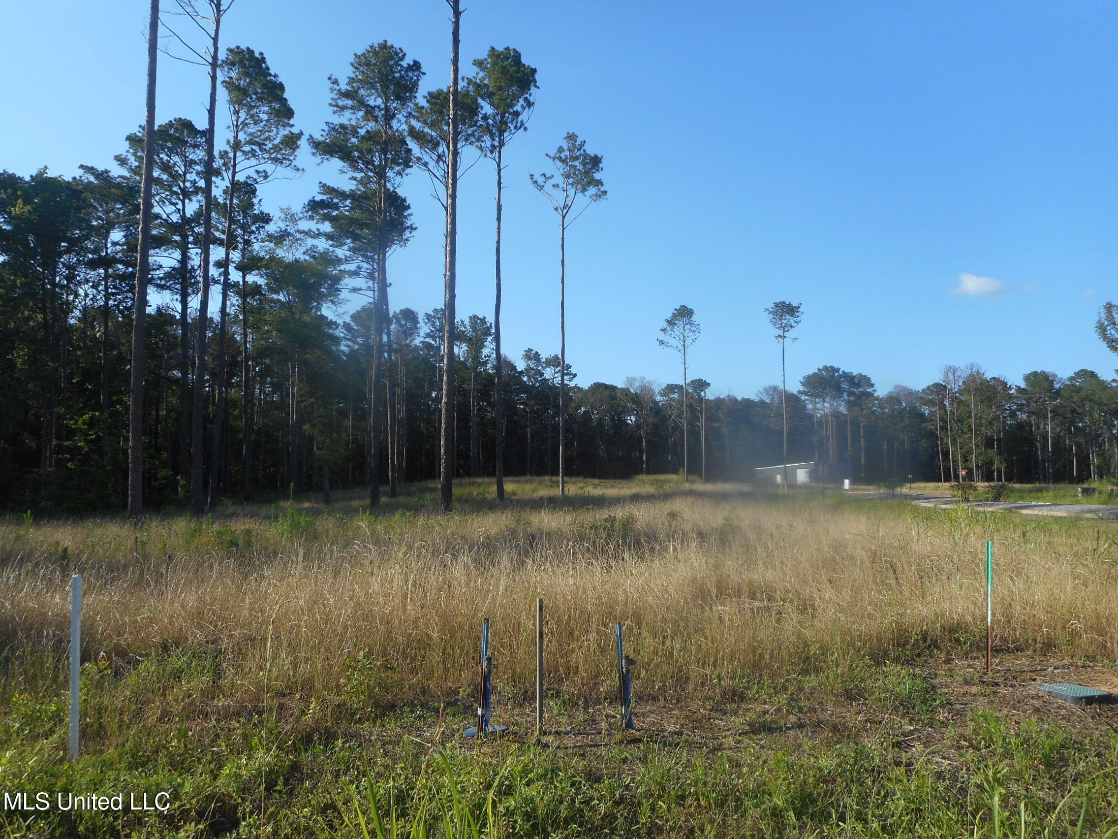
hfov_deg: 69.4
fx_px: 807
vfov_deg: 54.9
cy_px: 420
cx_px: 559
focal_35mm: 25
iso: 80
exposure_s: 1/500
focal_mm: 4.5
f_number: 3.7
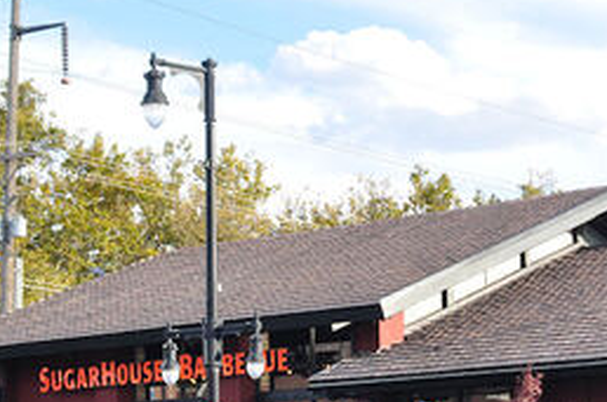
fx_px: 2003
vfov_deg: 11.4
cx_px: 607
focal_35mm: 119
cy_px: 341
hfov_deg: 16.9
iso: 400
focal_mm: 34
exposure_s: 1/160
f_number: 9
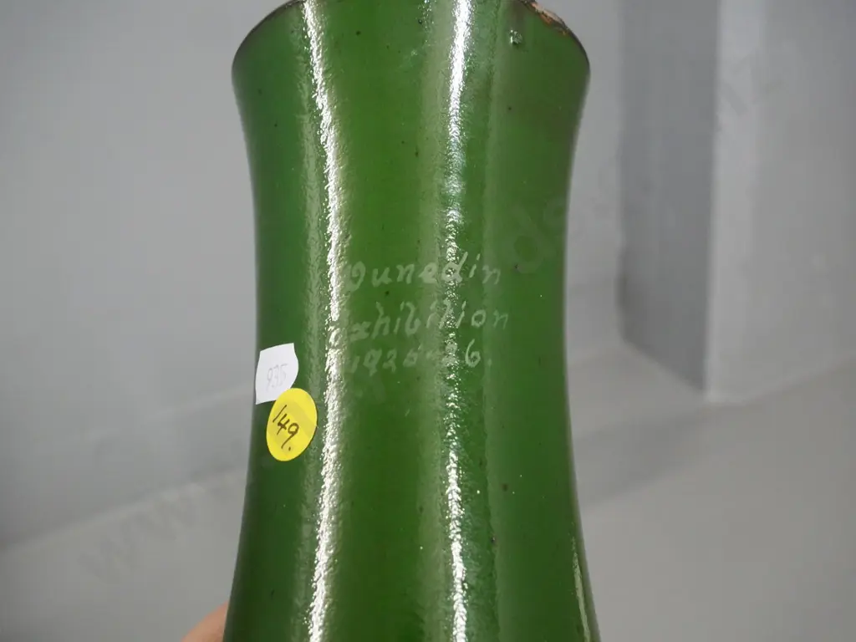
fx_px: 989
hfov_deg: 46.8
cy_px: 321
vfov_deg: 36.0
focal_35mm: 40
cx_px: 428
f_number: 6.3
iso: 3200
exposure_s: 1/50
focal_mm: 20
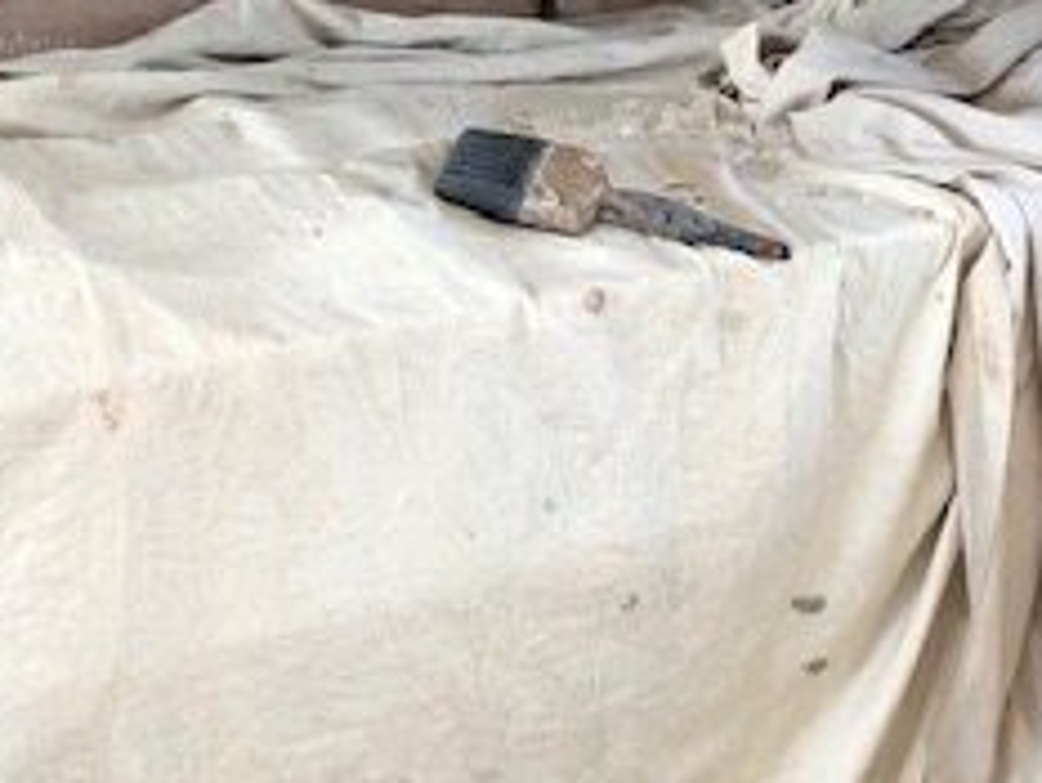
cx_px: 219
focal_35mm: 77
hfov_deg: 24.9
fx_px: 2319
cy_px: -148
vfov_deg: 18.2
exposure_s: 1/33
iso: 25
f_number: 1.8
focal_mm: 4
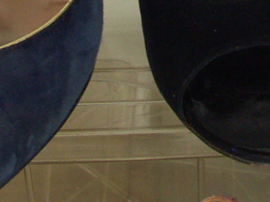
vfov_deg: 8.7
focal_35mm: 162
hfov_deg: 12.0
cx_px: 294
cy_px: -188
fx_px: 1263
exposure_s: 1/8
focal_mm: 8.27
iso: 100
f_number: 7.1
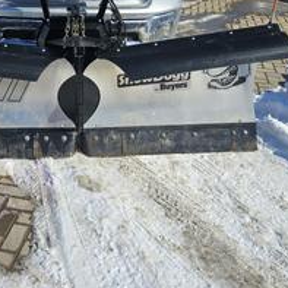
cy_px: 31
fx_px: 489
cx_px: 67
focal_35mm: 52
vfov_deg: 31.3
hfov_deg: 32.1
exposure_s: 1/3300
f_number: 1.8
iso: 25
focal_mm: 5.4
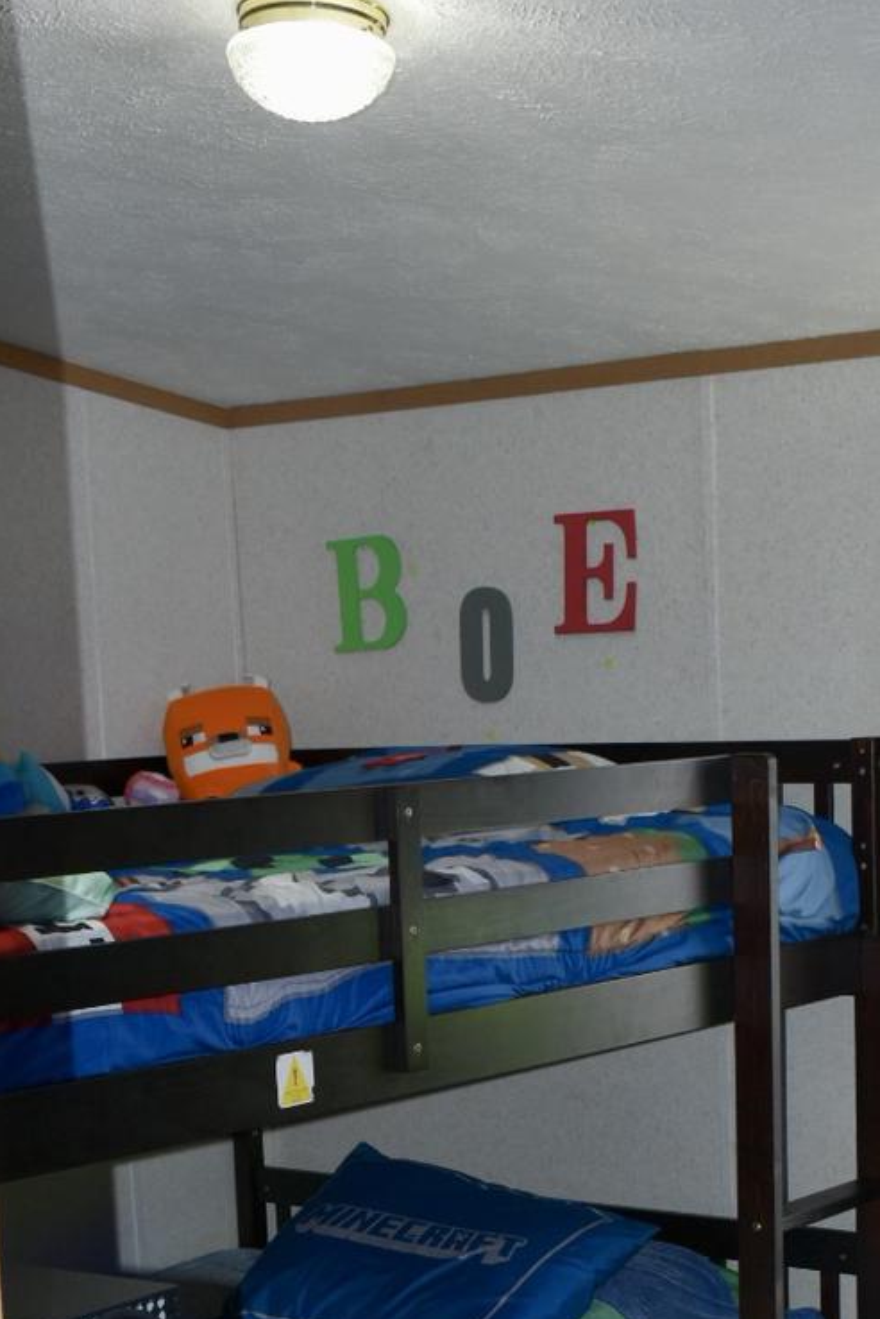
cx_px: 453
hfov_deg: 18.2
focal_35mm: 75
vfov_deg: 26.2
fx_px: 2747
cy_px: 1170
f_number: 5.6
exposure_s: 1/30
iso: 360
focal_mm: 24
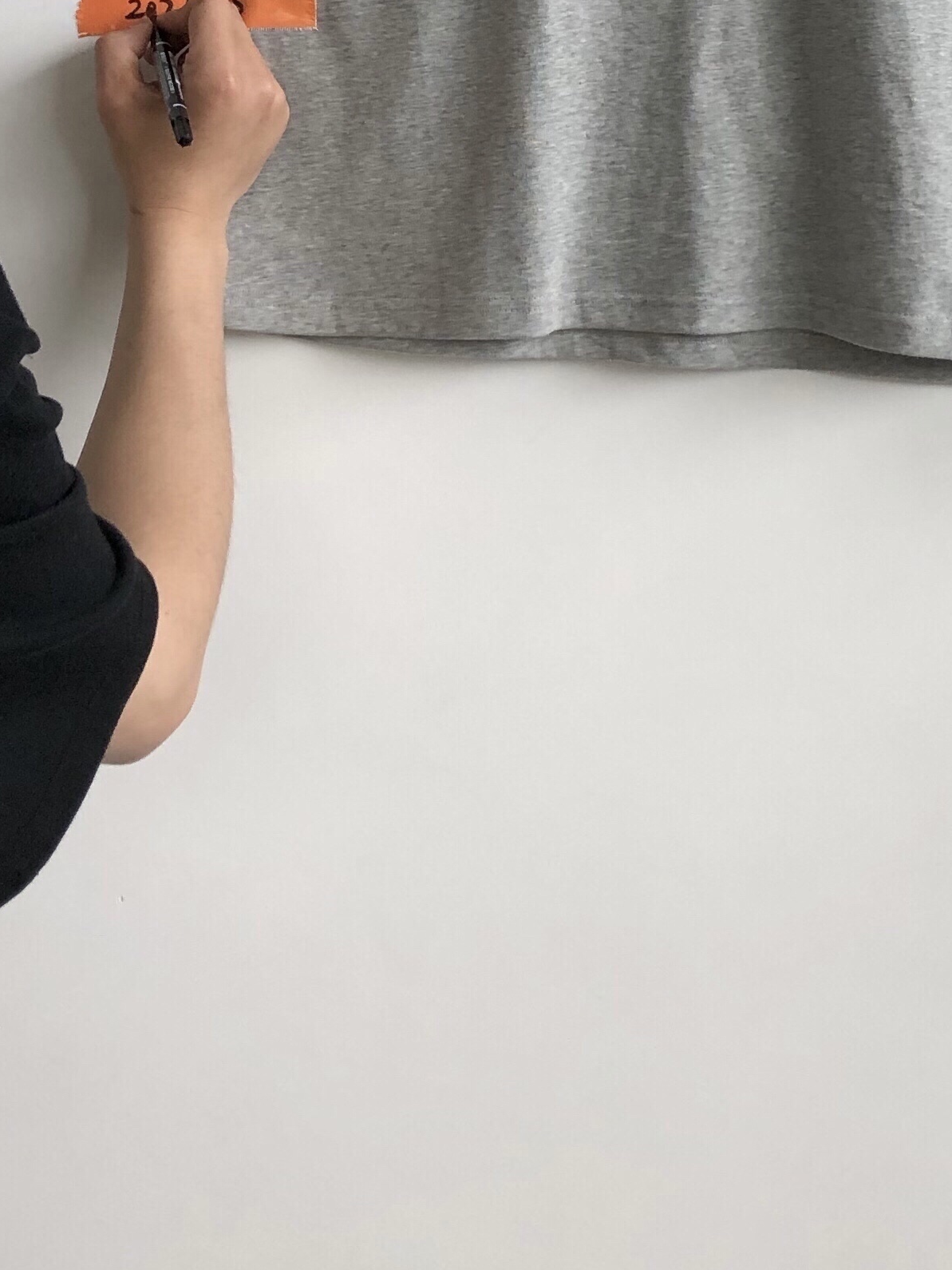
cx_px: 675
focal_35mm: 71
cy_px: -6
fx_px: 2603
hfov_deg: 20.6
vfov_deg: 26.0
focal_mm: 4
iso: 25
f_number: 1.8
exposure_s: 1/40
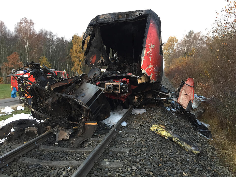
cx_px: 118
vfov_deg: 48.2
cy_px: 88
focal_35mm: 29
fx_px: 198
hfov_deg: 61.7
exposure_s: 1/33
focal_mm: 4.15
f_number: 2.2
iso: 125
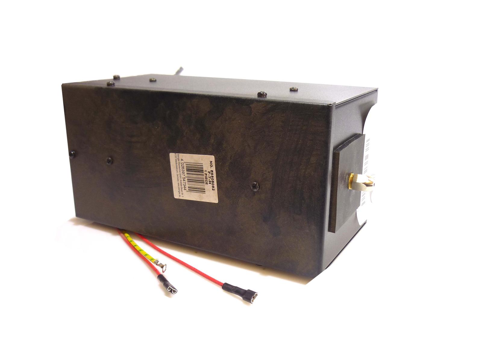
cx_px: 241
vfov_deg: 42.9
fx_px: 459
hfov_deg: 55.4
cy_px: 180
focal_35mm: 33
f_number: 2.8
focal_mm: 5.5
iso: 125
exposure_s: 1/30
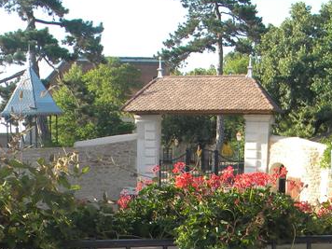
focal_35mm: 63
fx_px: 604
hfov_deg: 30.6
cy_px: 251
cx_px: 201
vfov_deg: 22.4
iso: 80
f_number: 3.5
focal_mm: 5
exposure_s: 1/278
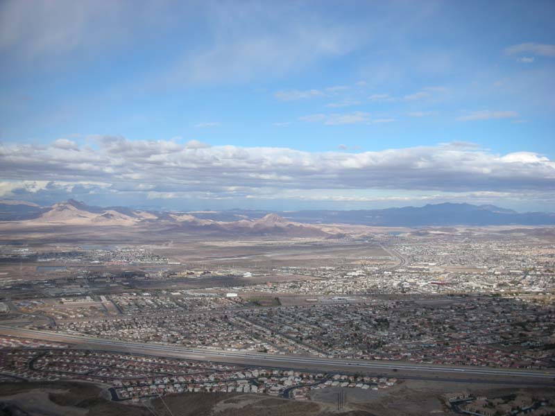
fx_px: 561
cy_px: 208
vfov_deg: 40.7
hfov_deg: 52.6
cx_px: 278
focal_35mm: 35
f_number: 7.9
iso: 50
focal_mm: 5.8
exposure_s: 1/148
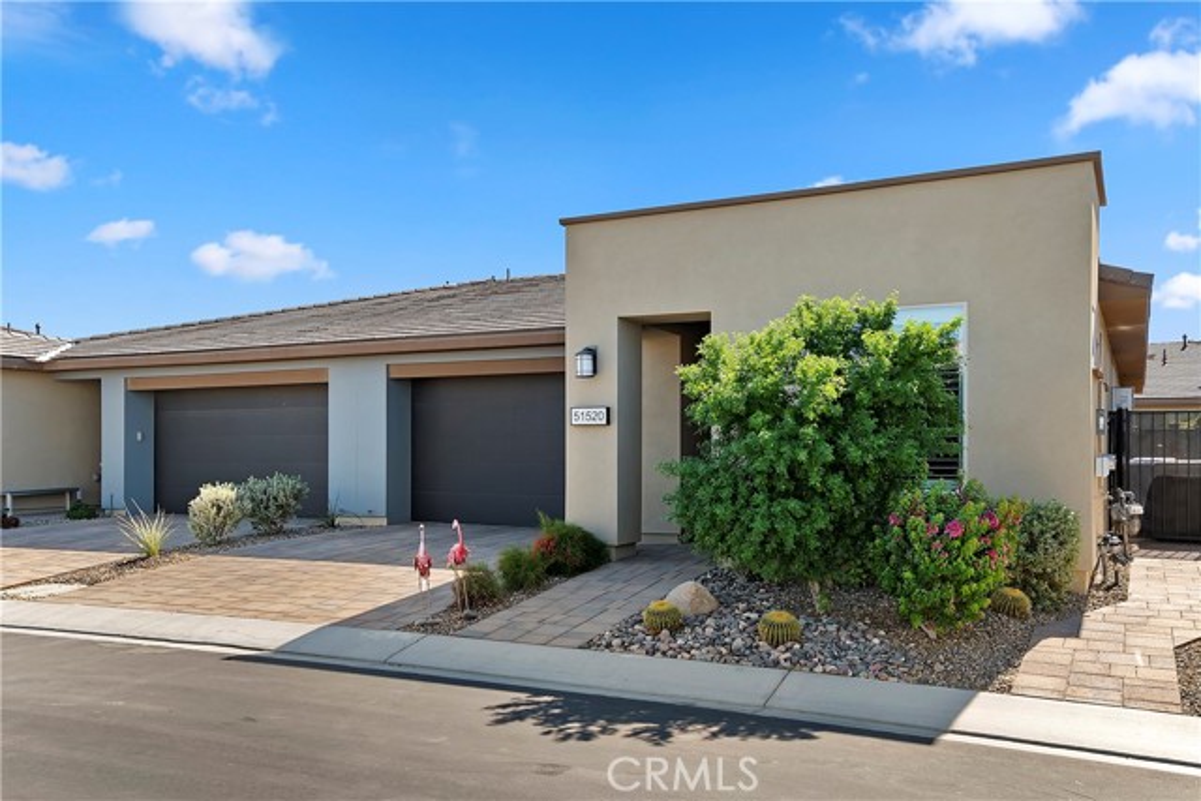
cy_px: 400
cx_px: 600
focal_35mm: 30
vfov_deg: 43.6
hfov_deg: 61.9
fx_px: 1001
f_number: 8
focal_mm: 20
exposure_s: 1/50
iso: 100
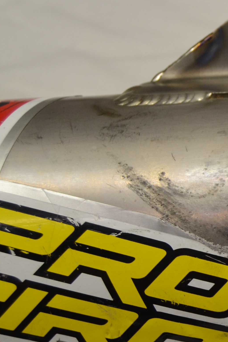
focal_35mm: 125
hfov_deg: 10.0
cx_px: 489
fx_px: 1187
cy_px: 229
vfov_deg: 16.4
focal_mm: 28
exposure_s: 1/125
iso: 400
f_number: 5.6
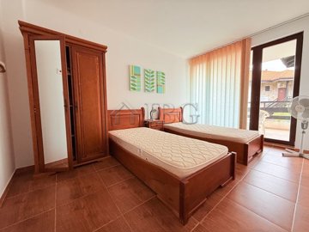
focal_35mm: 14
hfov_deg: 102.1
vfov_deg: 85.7
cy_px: 116
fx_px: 125
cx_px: 154
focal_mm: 2.22
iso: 80
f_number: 2.2
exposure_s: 1/99
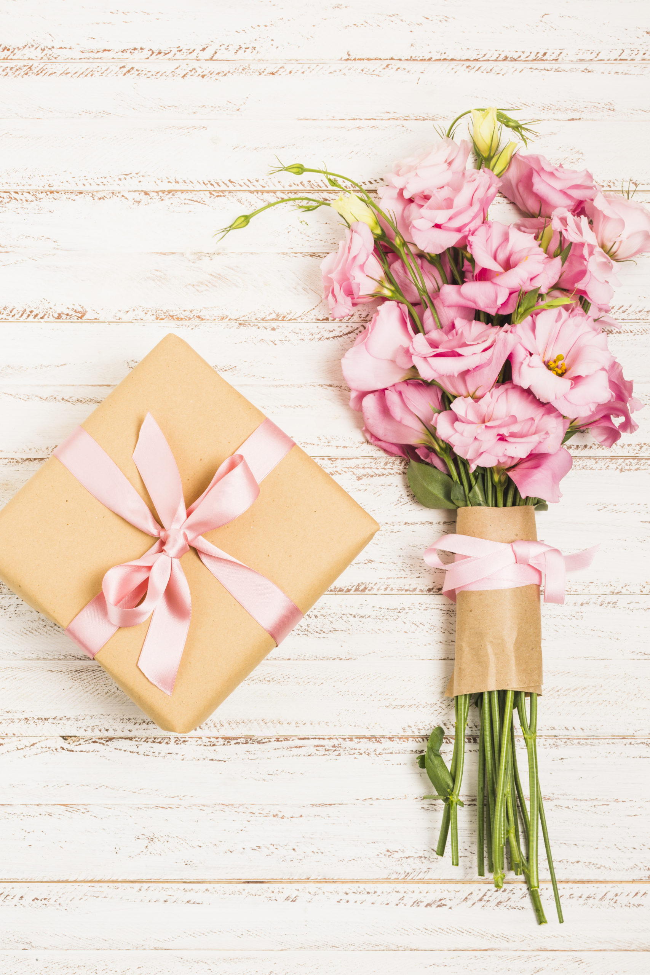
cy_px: 488
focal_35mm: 52
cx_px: 325
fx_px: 1422
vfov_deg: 37.8
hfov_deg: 25.8
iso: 250
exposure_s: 1/160
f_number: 8
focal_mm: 35
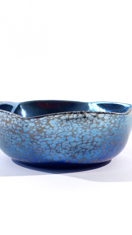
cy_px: 117
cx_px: 61
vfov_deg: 38.5
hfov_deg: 22.2
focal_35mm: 54
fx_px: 336
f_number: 2.8
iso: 400
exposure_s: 1/15
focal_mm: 8.7
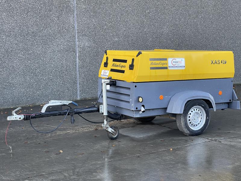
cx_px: 120
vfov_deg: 22.9
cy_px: 90
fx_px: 446
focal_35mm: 64
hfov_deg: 30.3
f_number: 2.2
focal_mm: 7.5
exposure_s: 1/99
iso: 50
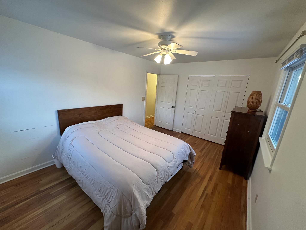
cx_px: 153
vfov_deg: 85.7
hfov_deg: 102.1
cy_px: 115
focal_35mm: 14
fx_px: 124
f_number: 2.2
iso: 160
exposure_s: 1/60
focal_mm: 2.22
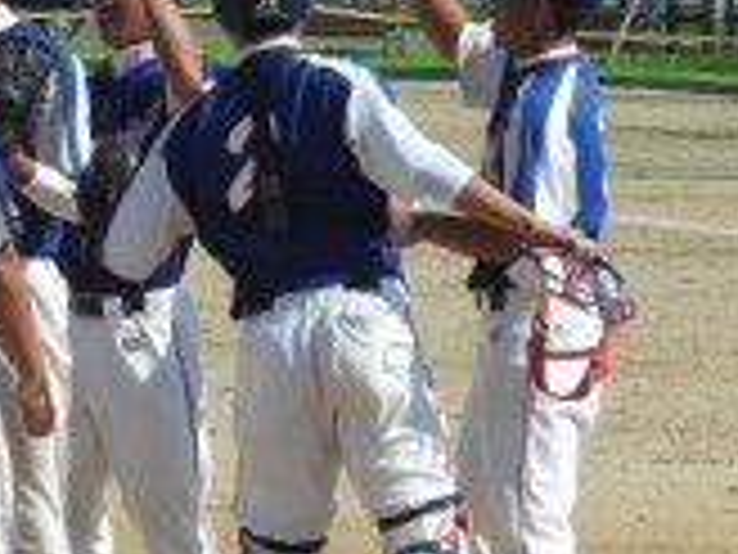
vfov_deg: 2.7
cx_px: 166
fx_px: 11704
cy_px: 248
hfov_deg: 3.6
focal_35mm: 549
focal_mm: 26.9
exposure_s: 1/640
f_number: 5.2
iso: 100
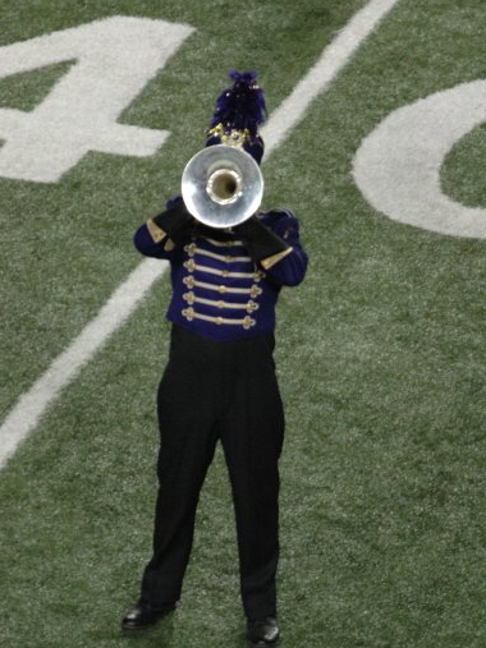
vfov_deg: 2.9
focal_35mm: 682
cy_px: 307
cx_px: 244
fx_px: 12772
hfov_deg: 2.2
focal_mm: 400
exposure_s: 1/60
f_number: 5.6
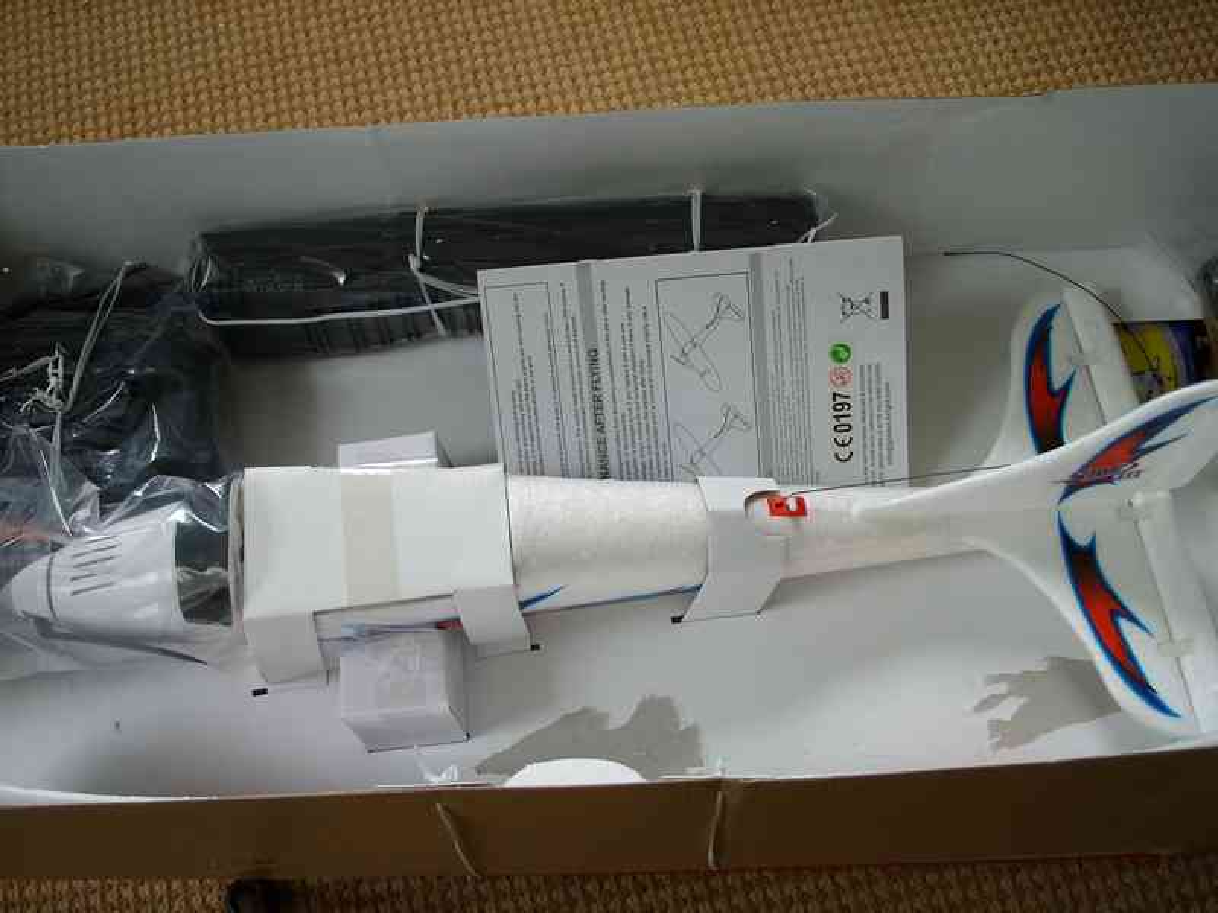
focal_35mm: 43
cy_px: 456
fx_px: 1513
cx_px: 609
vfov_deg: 33.6
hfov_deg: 43.9
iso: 50
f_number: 2.9
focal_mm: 8.86
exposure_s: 1/19
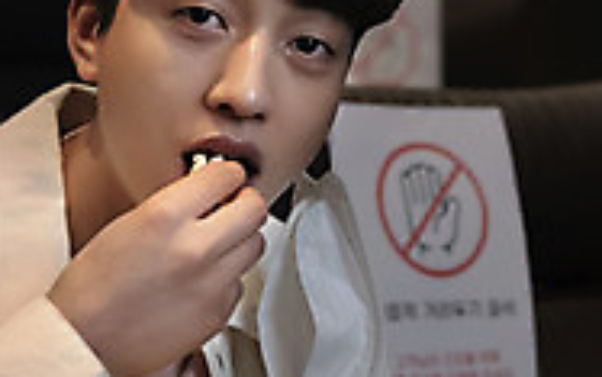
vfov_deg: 9.1
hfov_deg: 14.5
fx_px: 2363
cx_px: 361
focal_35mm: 144
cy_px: 135
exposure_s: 1/100
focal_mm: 44
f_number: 2.8
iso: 1250
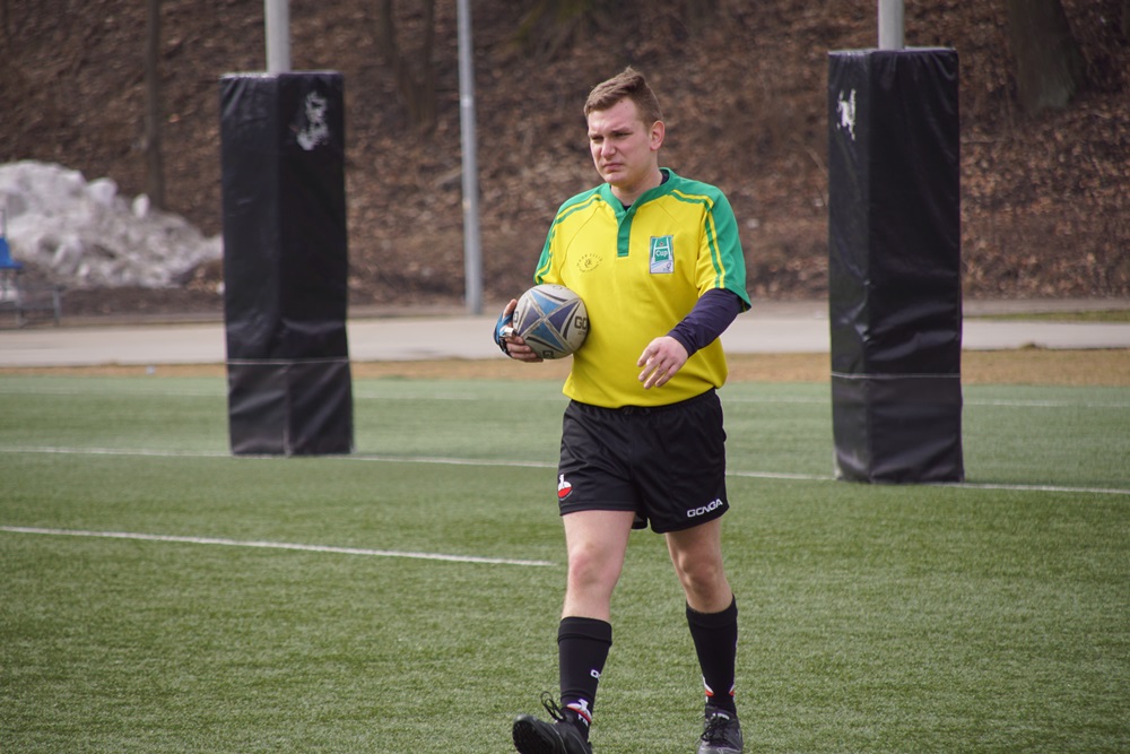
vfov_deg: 4.6
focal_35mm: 300
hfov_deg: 6.9
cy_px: 377
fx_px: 9417
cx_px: 565
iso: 160
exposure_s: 1/320
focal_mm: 200
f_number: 6.3
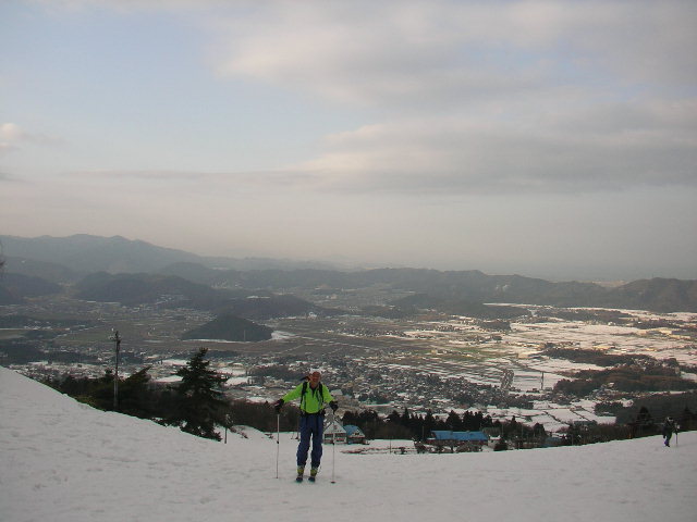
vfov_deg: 38.7
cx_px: 348
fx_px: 745
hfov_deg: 50.1
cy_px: 261
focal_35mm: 37
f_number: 2.8
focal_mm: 5.7
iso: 50
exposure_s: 1/500
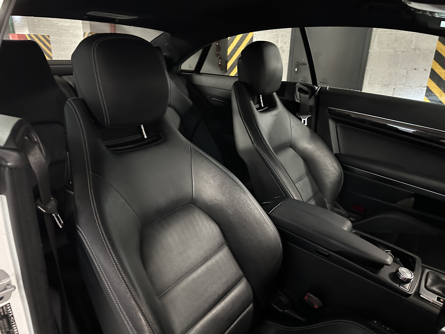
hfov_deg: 71.6
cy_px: 167
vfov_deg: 56.8
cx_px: 222
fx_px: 309
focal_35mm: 24
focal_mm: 6.86
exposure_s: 1/25
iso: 1250
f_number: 1.78
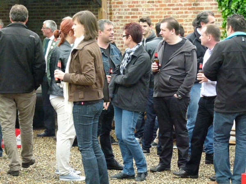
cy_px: 92
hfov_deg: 15.4
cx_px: 123
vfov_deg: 11.6
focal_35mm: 128
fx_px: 910
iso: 800
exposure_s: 1/250
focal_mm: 23
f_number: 3.6
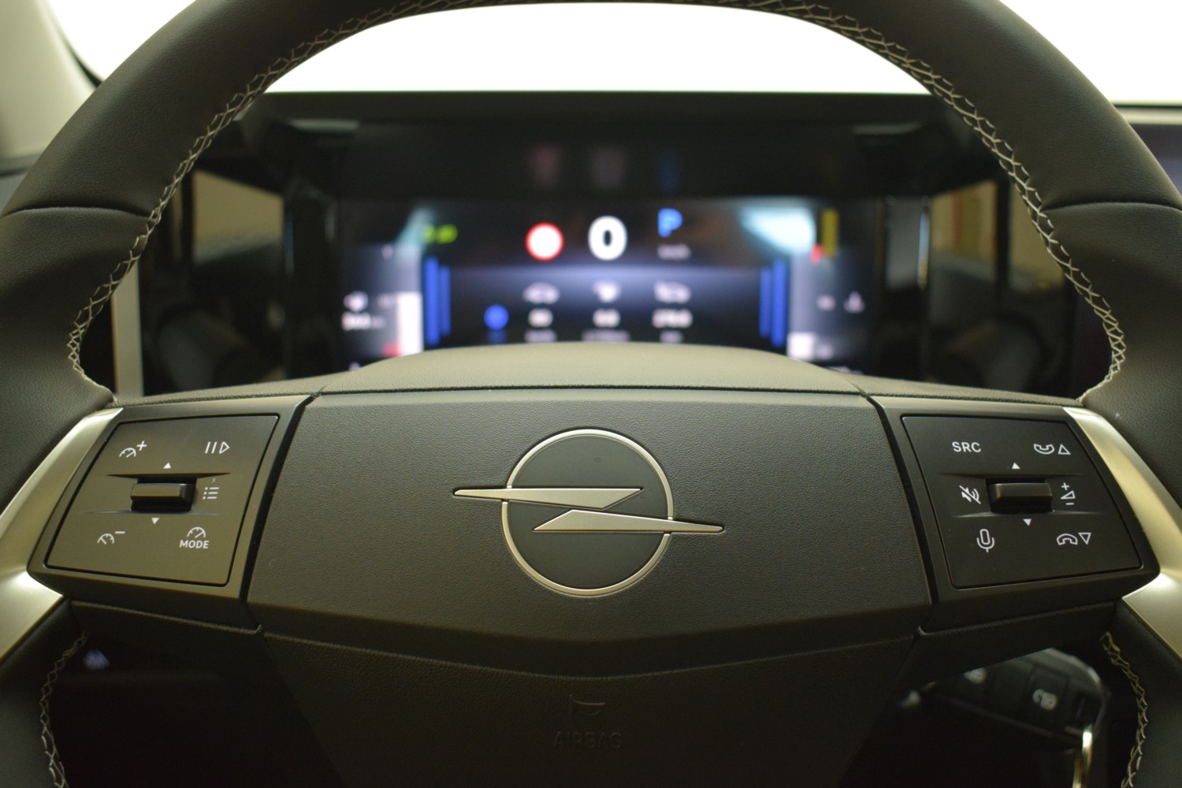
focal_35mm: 38
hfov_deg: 51.3
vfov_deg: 35.5
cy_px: 394
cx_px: 591
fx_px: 1231
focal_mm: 25
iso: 2000
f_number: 4
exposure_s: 1/60
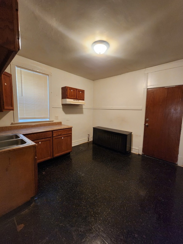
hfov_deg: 89.9
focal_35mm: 13
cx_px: 92
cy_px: 122
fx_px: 92
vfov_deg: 106.2
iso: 640
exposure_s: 1/24
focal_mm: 2.2
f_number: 2.2
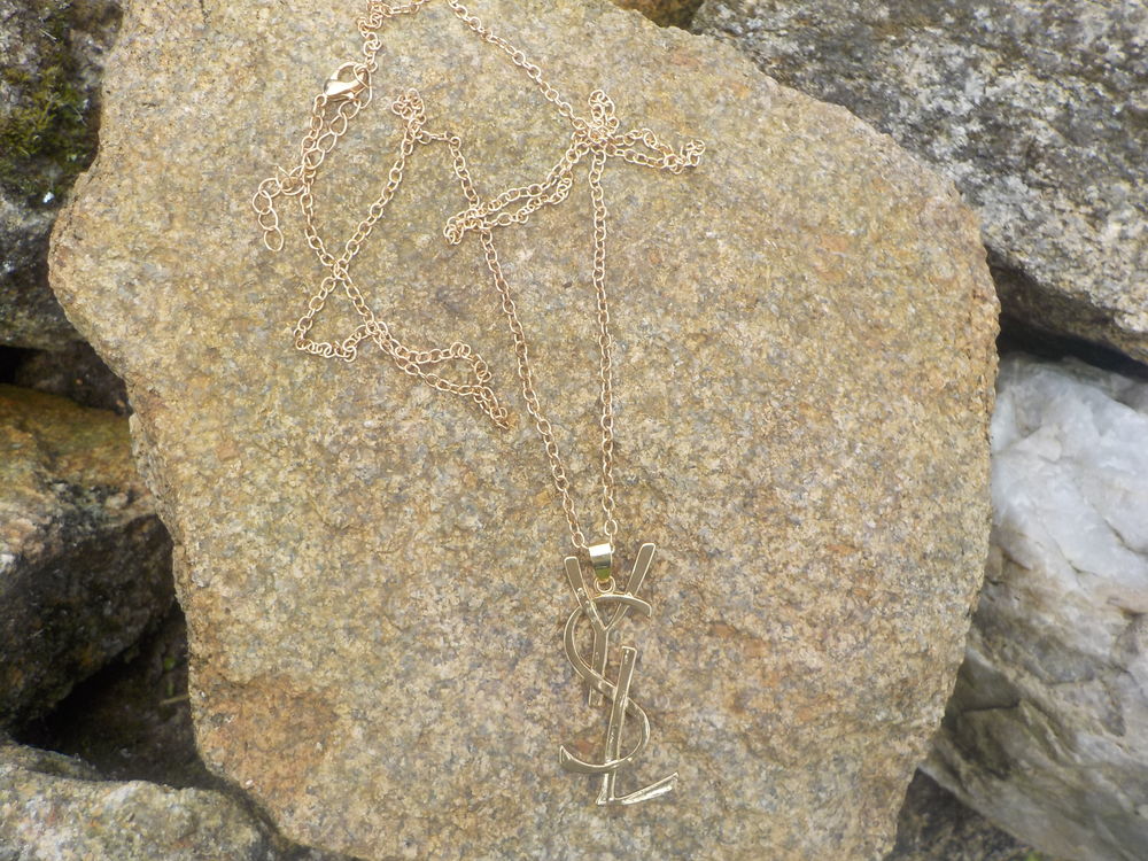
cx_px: 574
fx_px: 995
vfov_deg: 46.8
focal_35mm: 30
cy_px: 430
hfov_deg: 60.0
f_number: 3.3
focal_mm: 4.1
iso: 125
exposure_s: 1/500
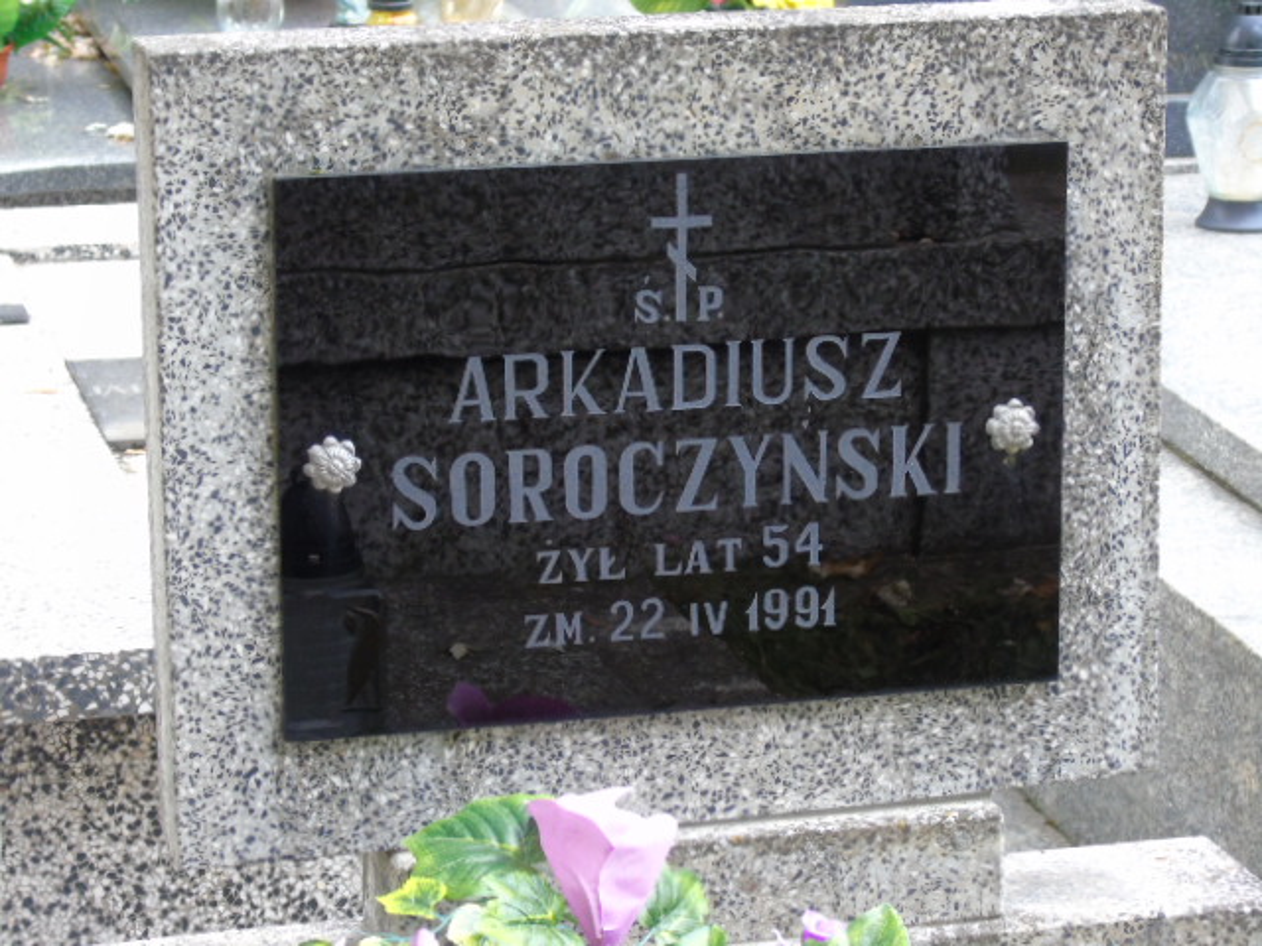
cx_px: 631
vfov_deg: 12.0
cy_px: 473
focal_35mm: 124
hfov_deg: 15.9
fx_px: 4521
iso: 320
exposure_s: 1/60
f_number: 4.6
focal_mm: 22
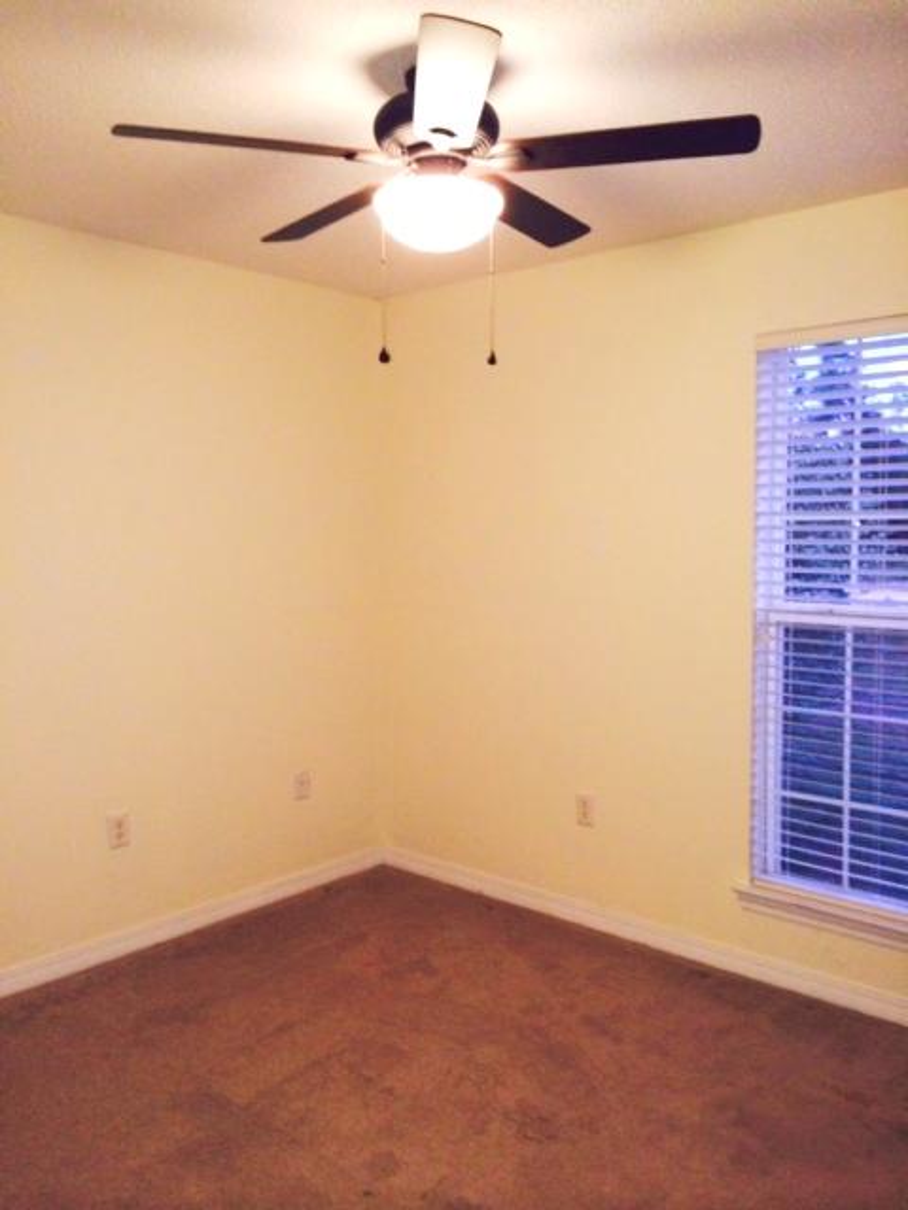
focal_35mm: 30
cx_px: 454
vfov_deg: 60.0
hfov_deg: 46.8
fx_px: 1049
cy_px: 605
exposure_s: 1/20
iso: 125
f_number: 2.2
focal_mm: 4.12
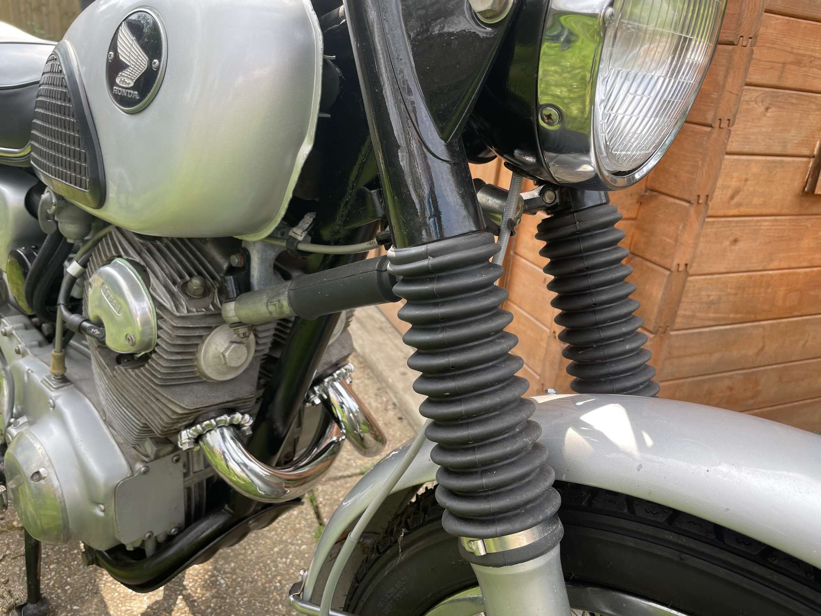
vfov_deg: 53.1
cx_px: 410
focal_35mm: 26
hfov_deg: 67.3
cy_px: 308
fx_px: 617
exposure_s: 1/344
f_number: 1.6
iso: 32
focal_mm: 4.2
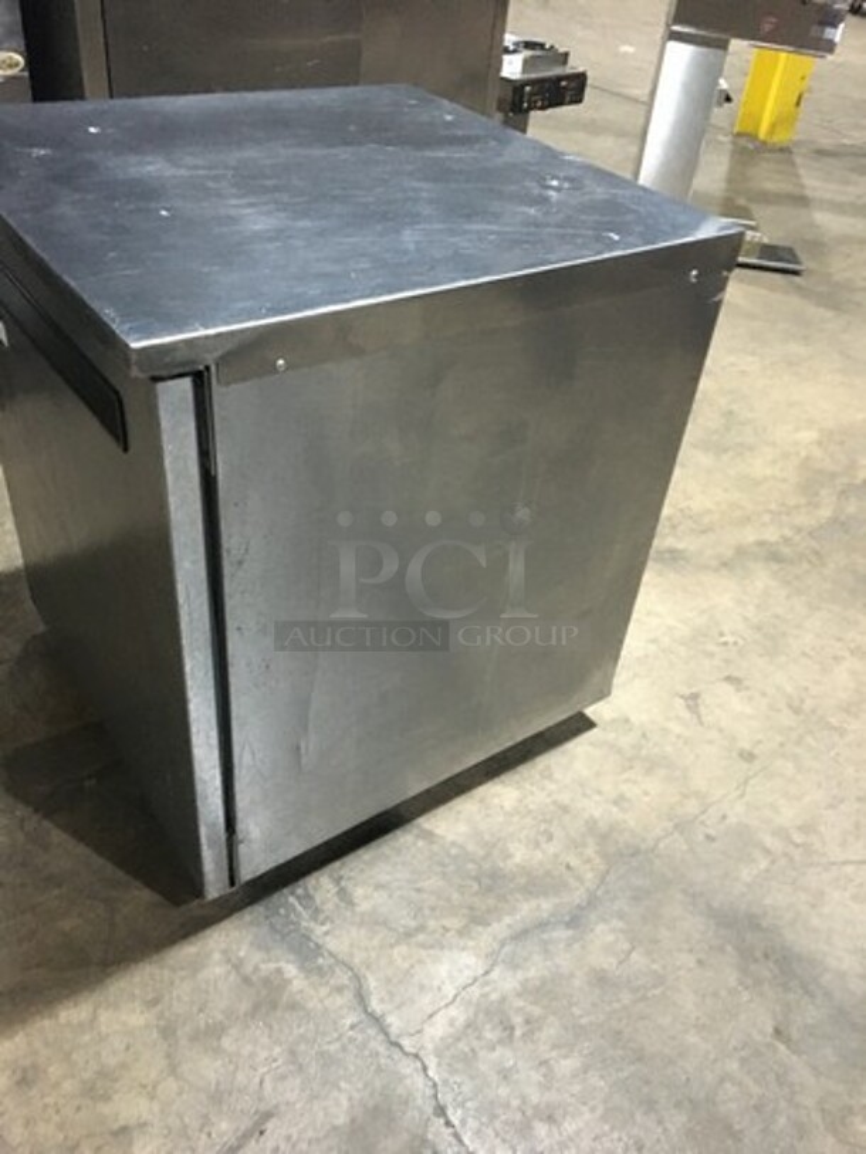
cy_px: 577
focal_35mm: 29
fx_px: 967
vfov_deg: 61.7
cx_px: 433
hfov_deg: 48.2
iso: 250
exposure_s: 1/15
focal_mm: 4.15
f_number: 2.2
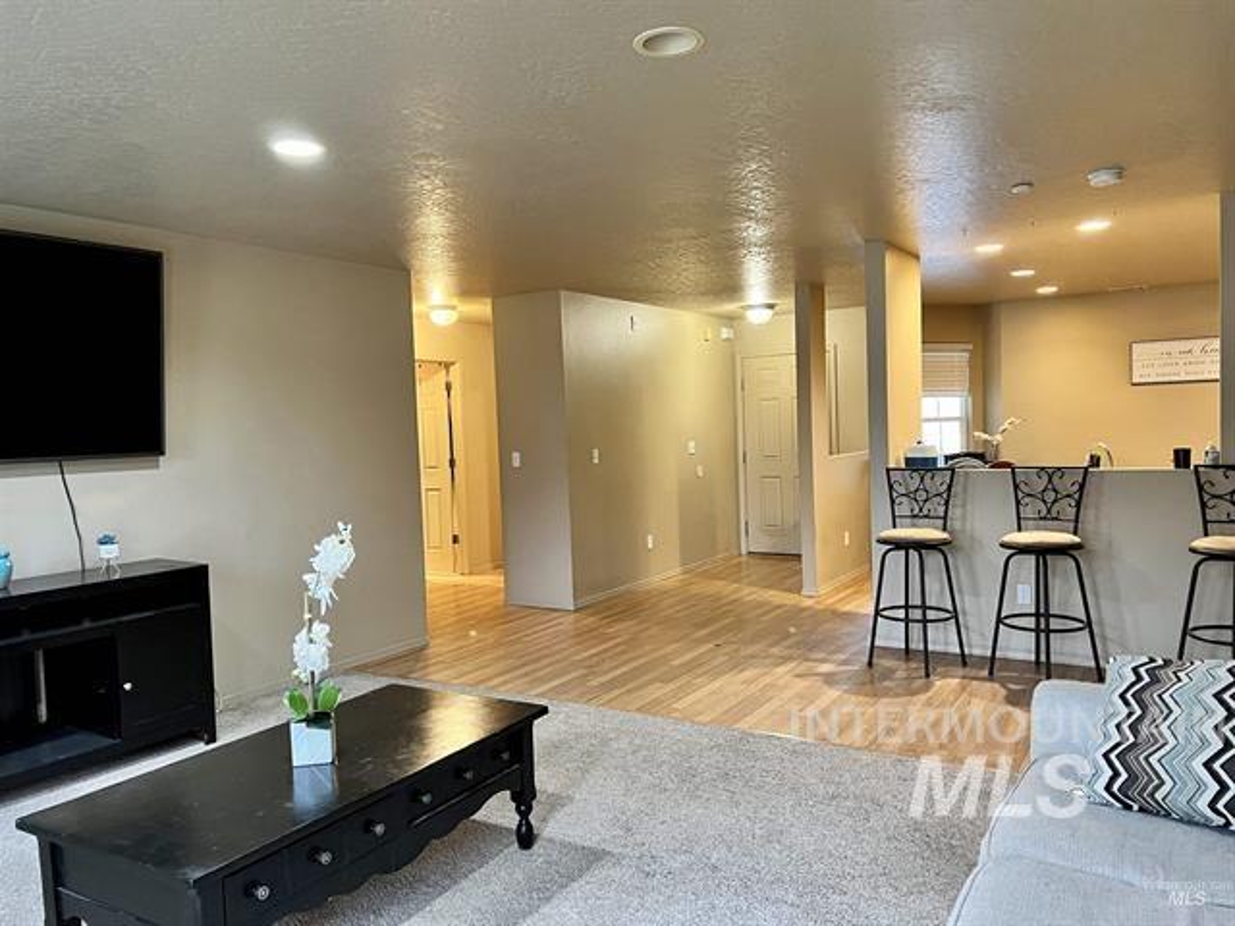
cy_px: 463
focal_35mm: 26
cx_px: 618
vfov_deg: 53.1
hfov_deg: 67.3
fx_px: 928
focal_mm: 5.7
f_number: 1.5
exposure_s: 1/60
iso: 500
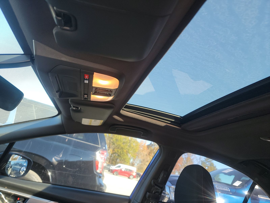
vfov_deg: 56.8
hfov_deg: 71.6
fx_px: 187
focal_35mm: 24
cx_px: 135
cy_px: 102
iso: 75
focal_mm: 6.7
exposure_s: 1/59
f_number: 1.8
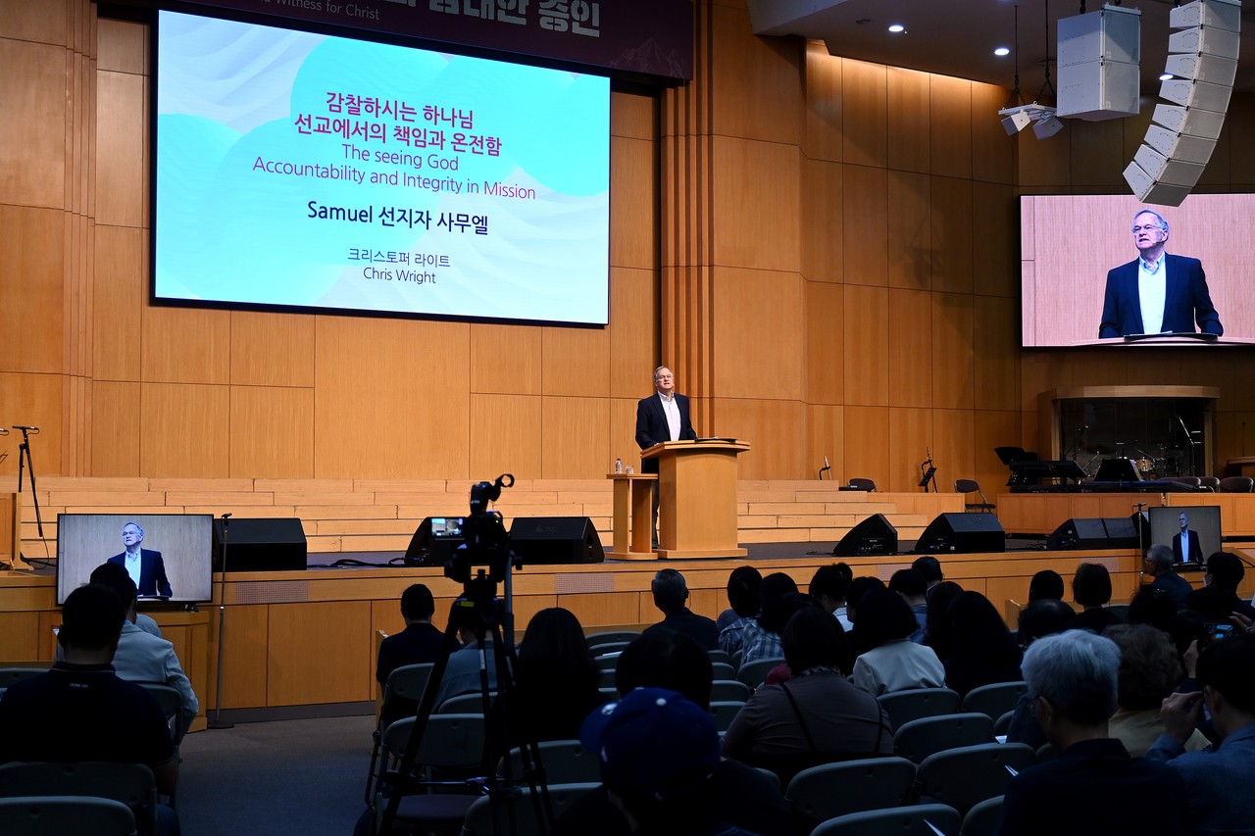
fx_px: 1647
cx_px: 628
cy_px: 418
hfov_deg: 41.7
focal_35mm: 47
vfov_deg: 28.5
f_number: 5
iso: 900
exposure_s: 1/125
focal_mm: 31.5
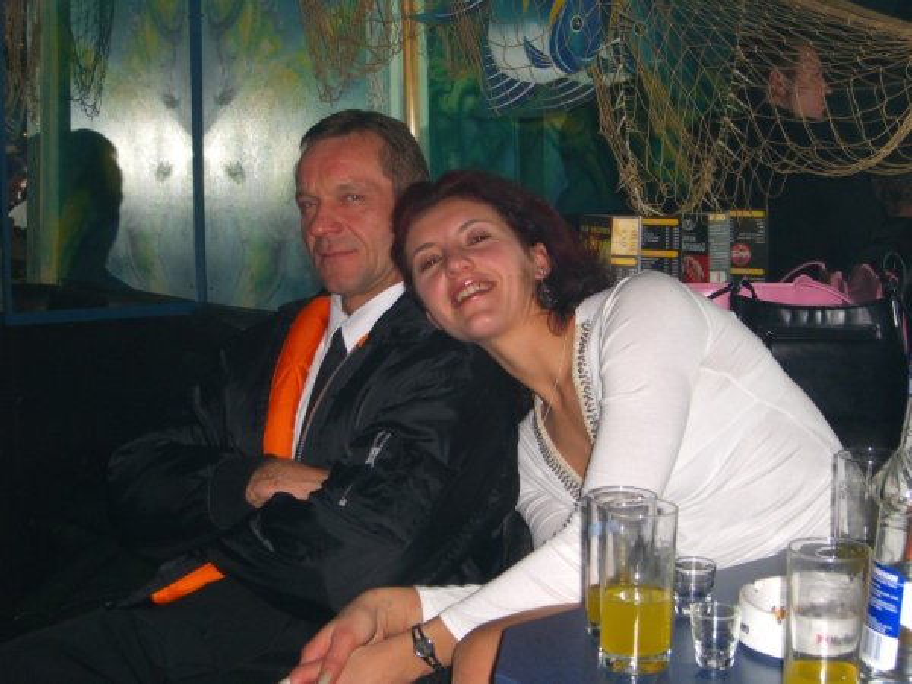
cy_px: 342
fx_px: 1502
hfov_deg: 33.8
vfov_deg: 25.7
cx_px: 456
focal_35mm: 57
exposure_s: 1/60
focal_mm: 11.8
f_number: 3.6
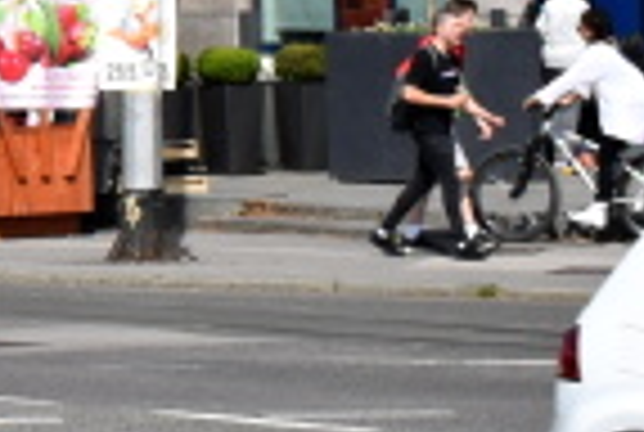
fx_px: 5567
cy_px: -317
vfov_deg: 4.4
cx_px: -1356
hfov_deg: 6.1
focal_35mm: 311
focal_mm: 29
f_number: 10
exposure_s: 1/400
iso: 200
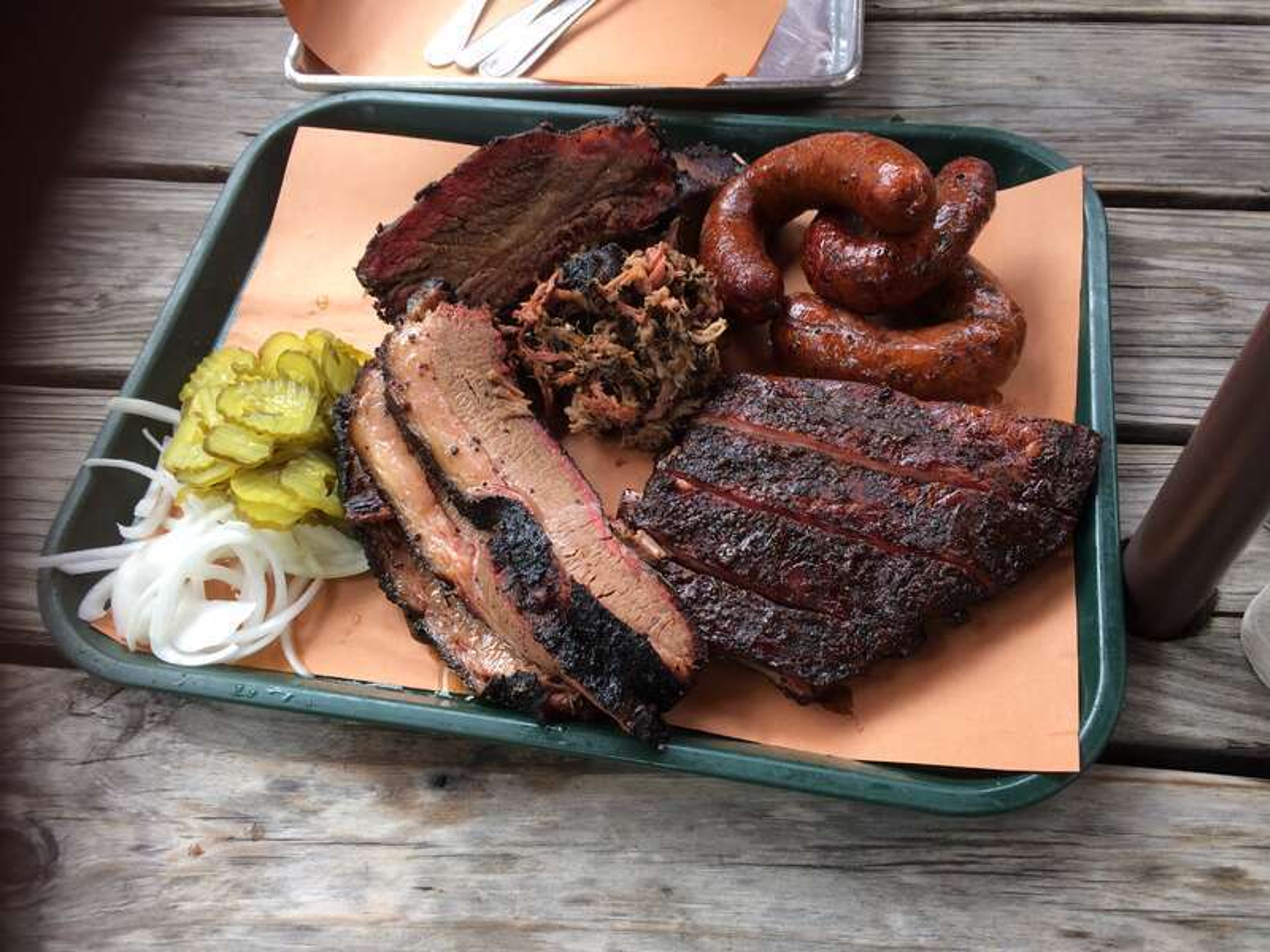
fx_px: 1064
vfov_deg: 48.2
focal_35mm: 29
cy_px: 476
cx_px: 635
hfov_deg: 61.7
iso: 40
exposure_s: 1/120
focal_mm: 4.15
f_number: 2.2
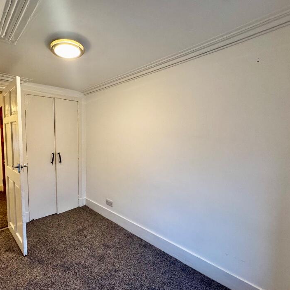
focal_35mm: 18
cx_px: 97
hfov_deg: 78.1
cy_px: 151
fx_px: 171
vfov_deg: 80.7
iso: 250
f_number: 2.2
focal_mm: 2.22
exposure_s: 1/50
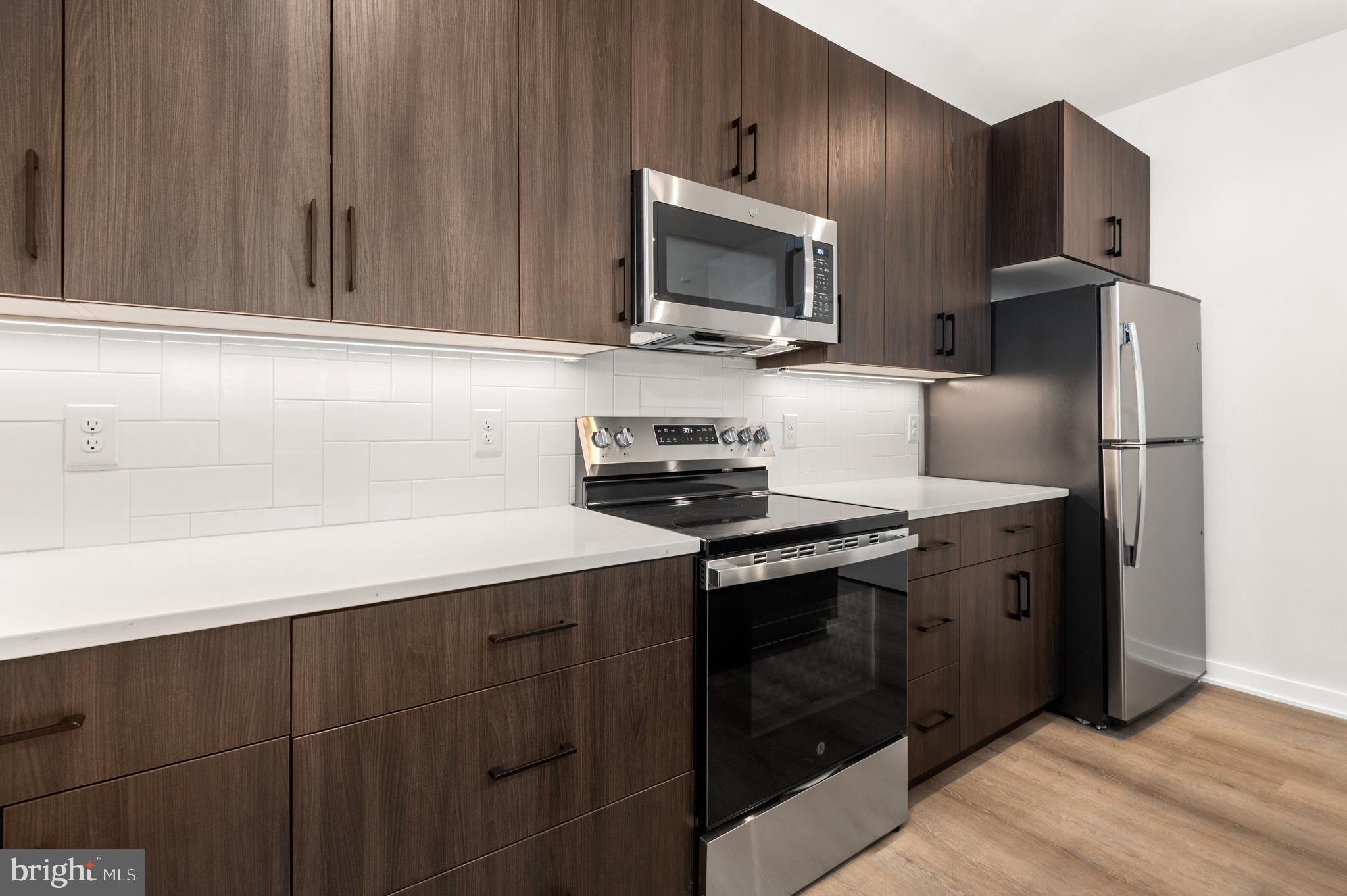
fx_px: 598
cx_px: 674
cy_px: 448
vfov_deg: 73.7
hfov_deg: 96.8
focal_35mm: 16
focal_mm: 16
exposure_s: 1/4
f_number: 10
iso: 200
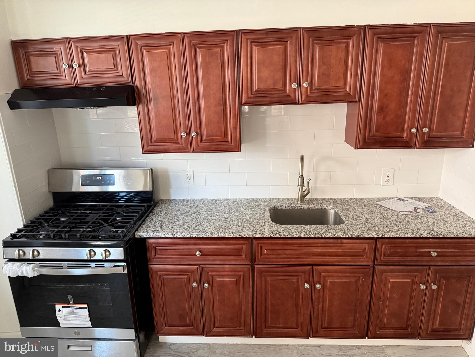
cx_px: 238
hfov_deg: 71.6
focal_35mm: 24
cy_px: 178
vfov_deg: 56.8
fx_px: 329
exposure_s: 1/60
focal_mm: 6.76
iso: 400
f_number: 1.78
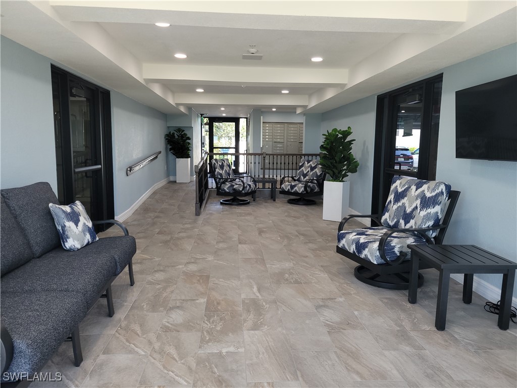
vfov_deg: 53.1
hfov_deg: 67.3
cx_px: 258
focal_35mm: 26
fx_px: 388
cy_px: 194
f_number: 1.8
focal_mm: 5.4
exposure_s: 1/60
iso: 50
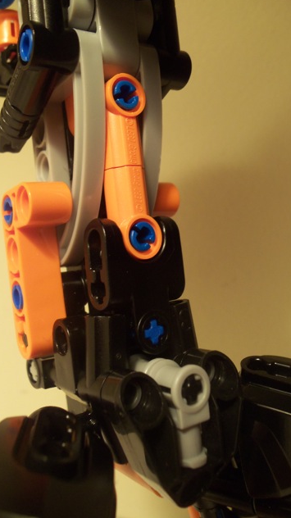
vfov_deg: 61.0
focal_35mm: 32
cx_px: 109
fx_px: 439
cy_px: 257
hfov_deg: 36.4
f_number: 3.4
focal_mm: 5.2
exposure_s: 1/30
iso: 125
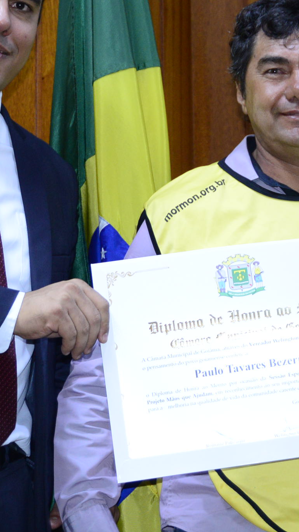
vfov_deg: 16.9
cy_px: 213
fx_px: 1790
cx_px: 261
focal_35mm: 127
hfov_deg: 9.5
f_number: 5
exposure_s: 1/50
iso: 2500
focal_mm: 55
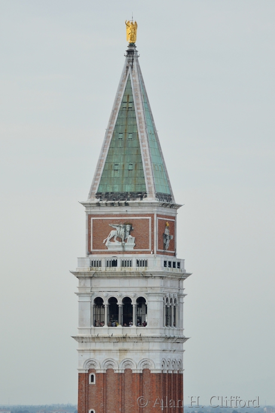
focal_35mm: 364
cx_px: 138
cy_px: 207
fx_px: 4175
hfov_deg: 3.8
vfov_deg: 5.7
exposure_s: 1/640
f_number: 5.3
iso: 180
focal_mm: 240
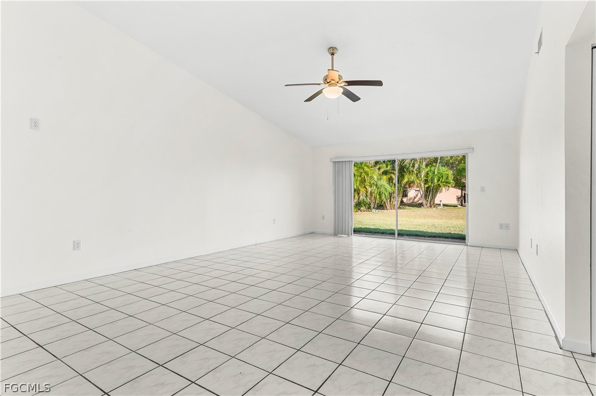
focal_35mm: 18
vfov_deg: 67.3
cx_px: 298
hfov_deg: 90.0
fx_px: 298
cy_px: 198
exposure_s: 1/15
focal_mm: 18
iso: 320
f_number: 10
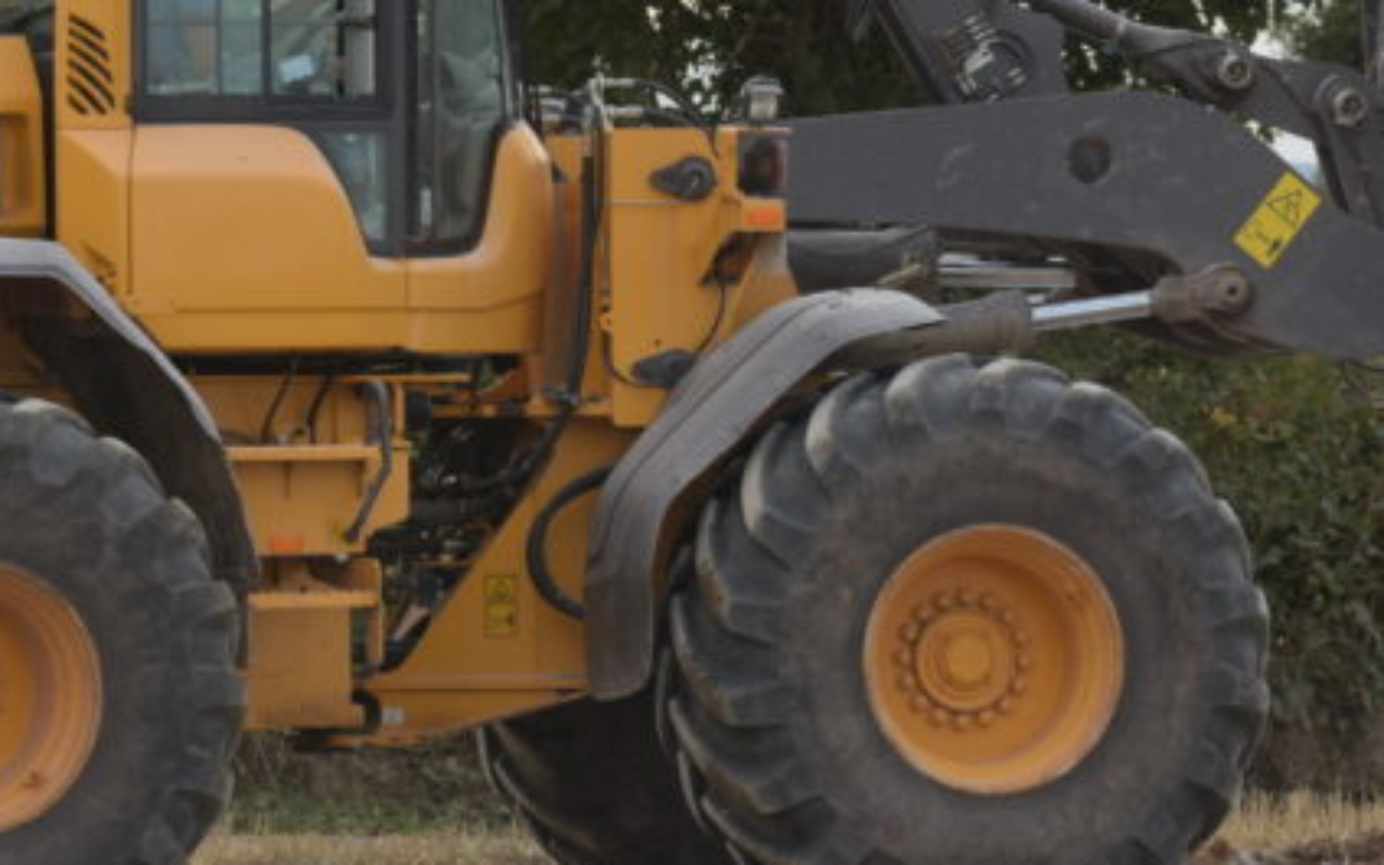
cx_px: 640
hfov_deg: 5.6
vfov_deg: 3.5
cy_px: 201
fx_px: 14220
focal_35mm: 377
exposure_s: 1/250
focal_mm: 102
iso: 180
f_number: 6.3
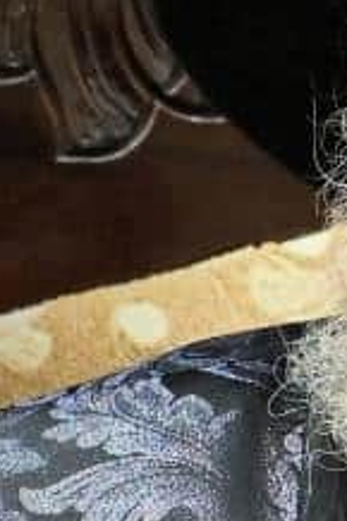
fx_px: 20388
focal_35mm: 1408
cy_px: 452
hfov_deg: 1.0
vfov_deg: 1.5
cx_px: 510
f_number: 2.8
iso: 640
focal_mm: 200
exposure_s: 1/200
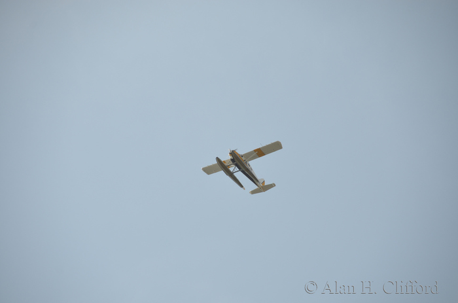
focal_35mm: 255
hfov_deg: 8.1
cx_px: 229
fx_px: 3236
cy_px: 152
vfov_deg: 5.4
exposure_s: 1/640
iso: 140
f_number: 5.6
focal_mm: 170
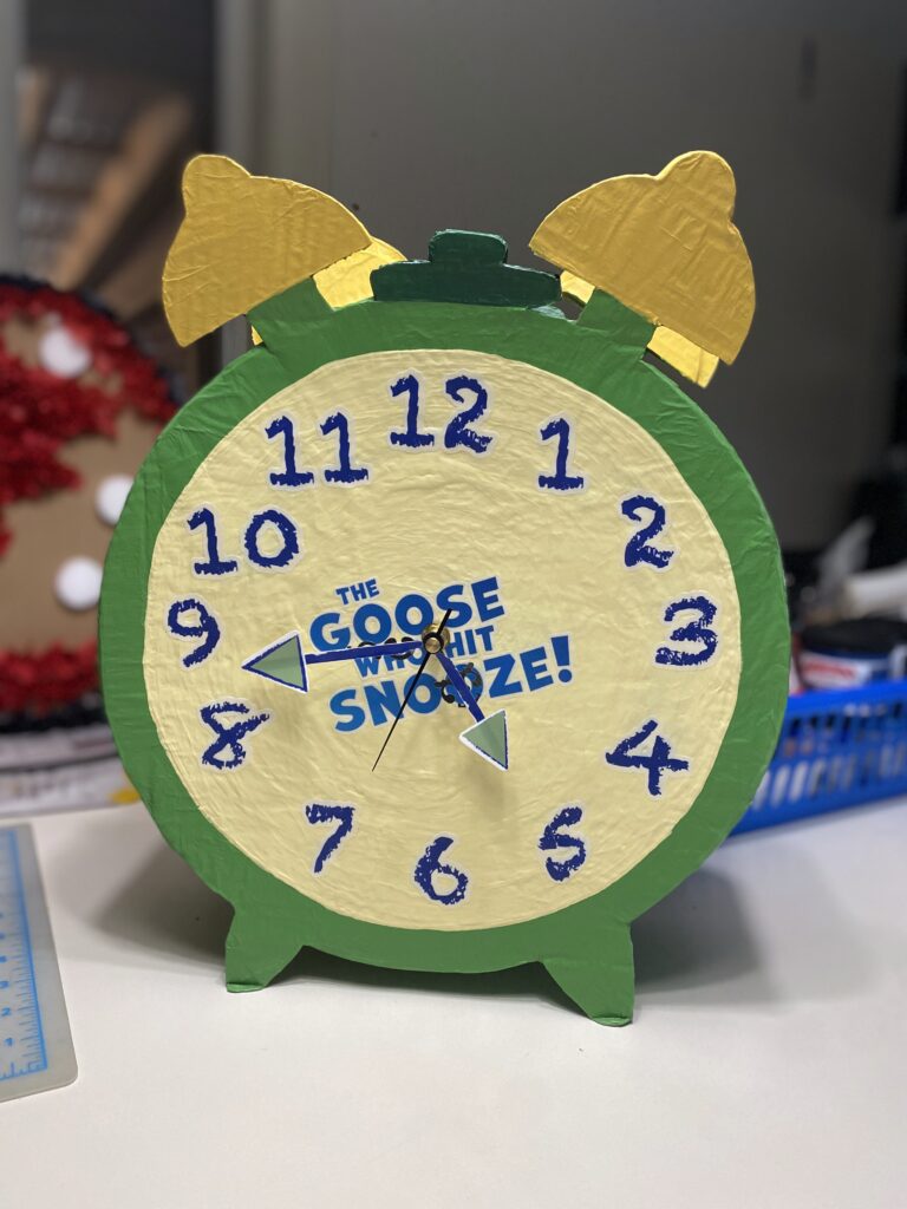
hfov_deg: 53.1
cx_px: 454
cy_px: 604
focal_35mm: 26
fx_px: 908
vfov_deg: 67.3
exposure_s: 1/60
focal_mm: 4.25
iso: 250
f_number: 1.8
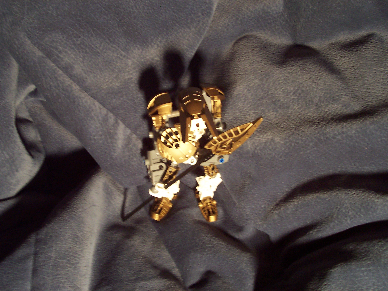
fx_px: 415
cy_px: 146
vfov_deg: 38.7
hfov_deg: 50.1
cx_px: 194
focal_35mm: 37
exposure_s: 1/8
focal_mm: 5.6
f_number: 2.8
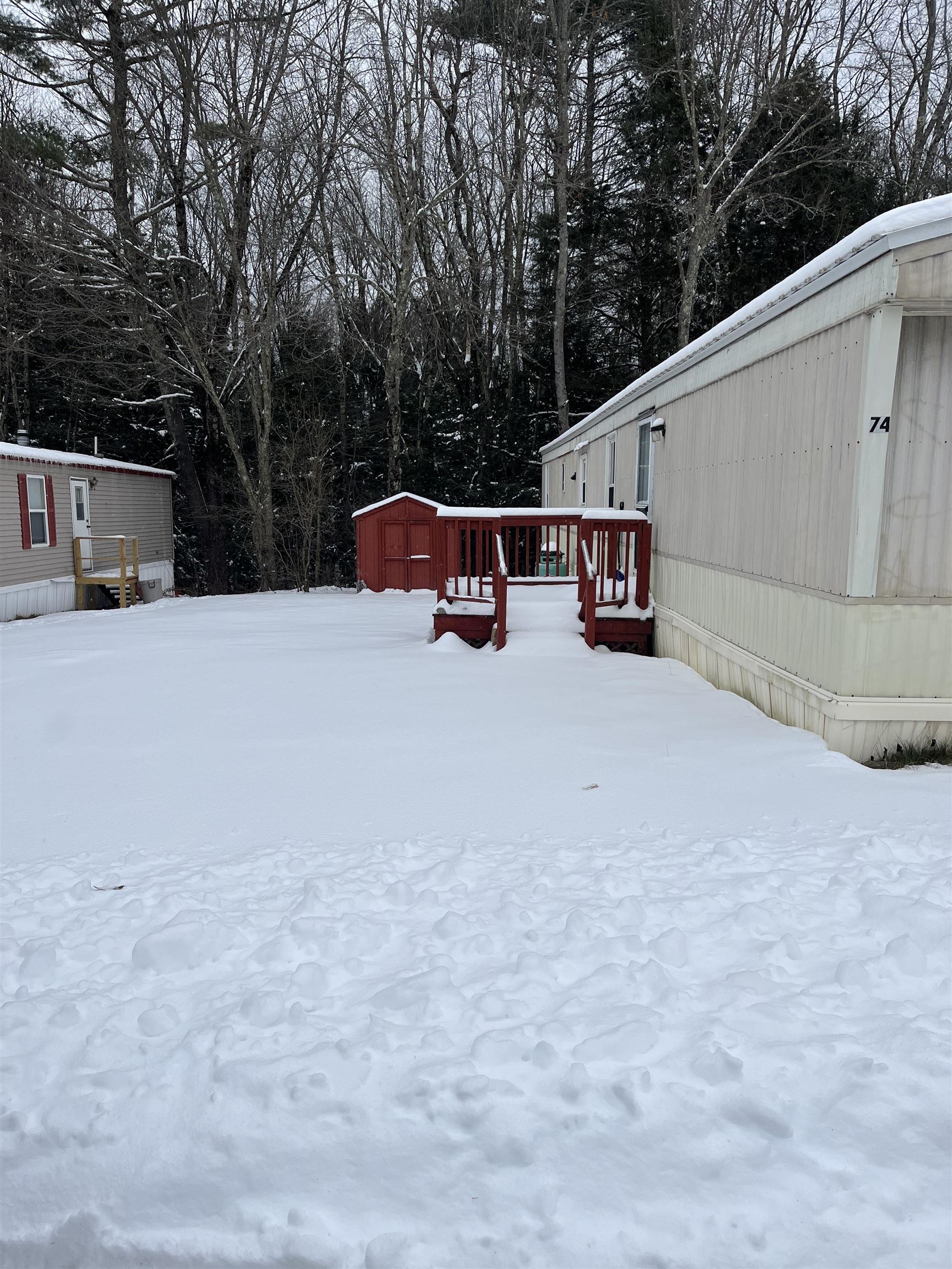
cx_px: 476
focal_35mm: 26
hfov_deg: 53.1
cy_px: 634
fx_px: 953
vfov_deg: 67.3
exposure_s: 1/1890
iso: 50
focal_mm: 5.1
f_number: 1.6
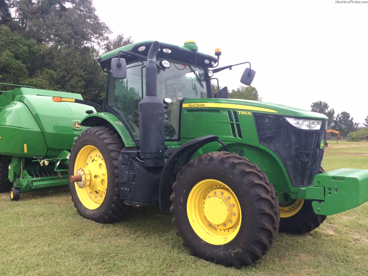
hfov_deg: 61.7
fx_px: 308
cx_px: 184
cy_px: 138
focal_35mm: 29
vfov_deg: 48.2
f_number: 2.2
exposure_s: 1/30
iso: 64
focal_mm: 4.15
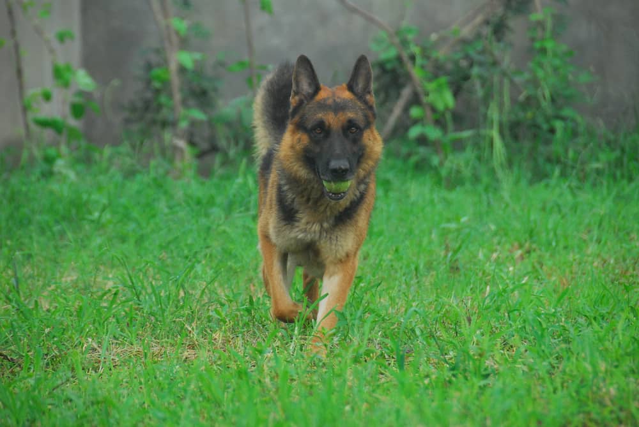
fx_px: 5330
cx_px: 320
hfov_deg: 6.9
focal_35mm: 300
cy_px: 214
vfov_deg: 4.6
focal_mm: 200
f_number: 5.6
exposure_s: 1/640
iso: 800
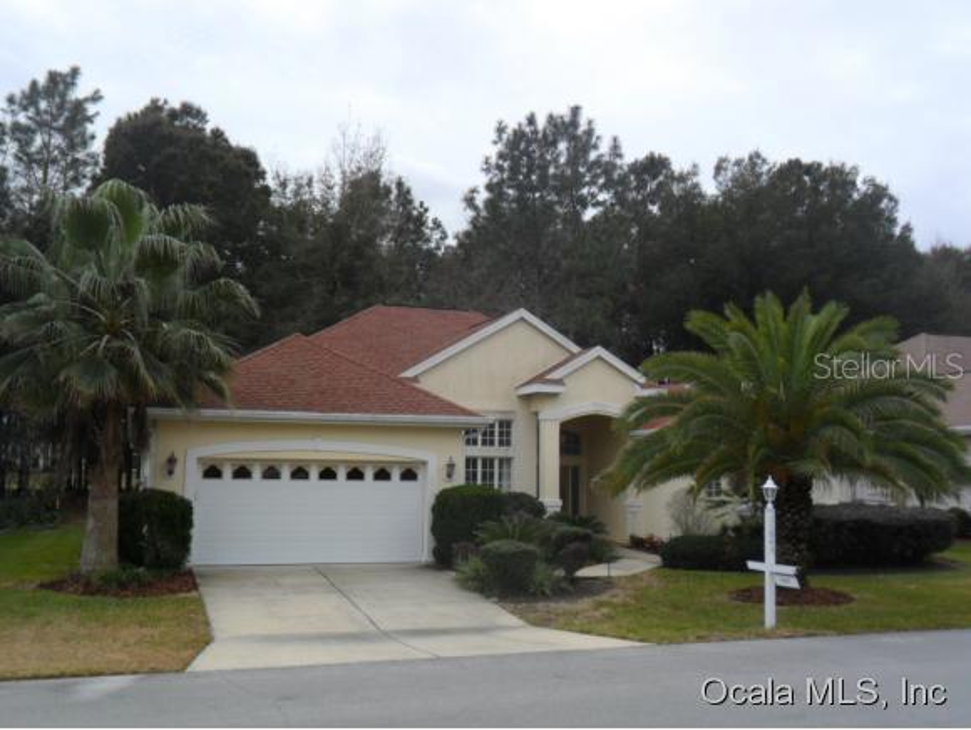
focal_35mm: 37
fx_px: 1039
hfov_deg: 50.1
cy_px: 365
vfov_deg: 38.7
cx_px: 486
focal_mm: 6.6
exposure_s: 1/500
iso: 80
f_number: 4
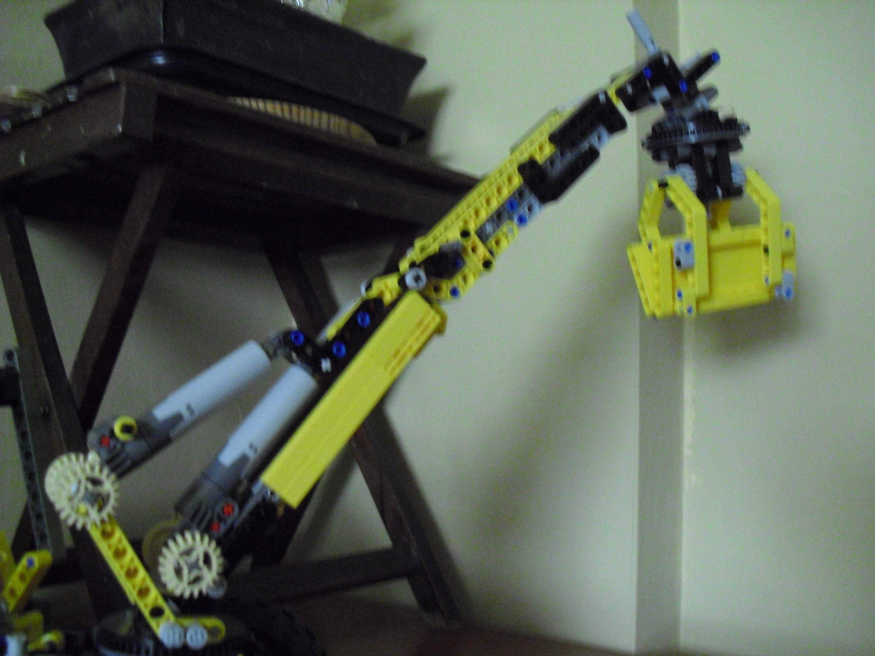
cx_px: 438
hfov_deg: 51.4
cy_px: 328
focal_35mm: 36
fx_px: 910
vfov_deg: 39.7
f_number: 3.1
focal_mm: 6.3
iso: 800
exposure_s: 1/15
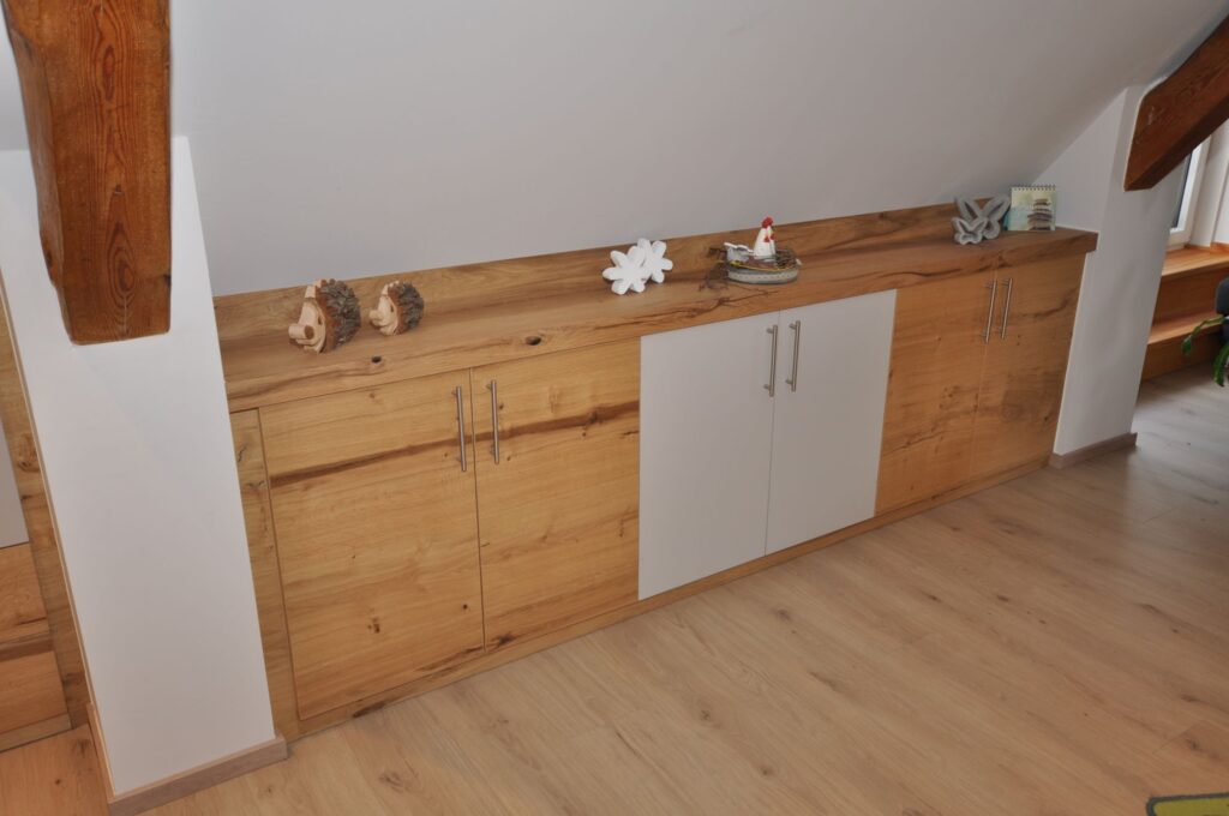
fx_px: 1023
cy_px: 408
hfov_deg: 62.0
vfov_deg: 43.5
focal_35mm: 30
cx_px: 614
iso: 200
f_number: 4
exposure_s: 1/60
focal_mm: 20
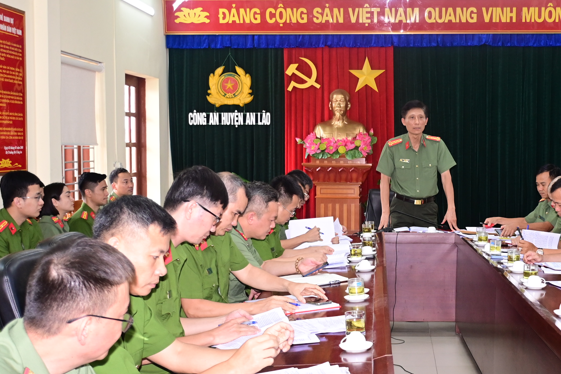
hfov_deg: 35.9
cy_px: 203
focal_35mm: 55
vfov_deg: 24.6
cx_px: 374
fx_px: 857
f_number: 5
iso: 1600
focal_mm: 27
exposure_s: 1/200
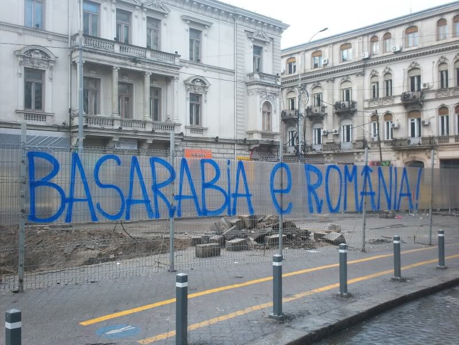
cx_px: 230
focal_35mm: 38
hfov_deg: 49.0
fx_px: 504
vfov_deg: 37.7
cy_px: 172
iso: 80
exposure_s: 1/80
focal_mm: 6.3
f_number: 4.5
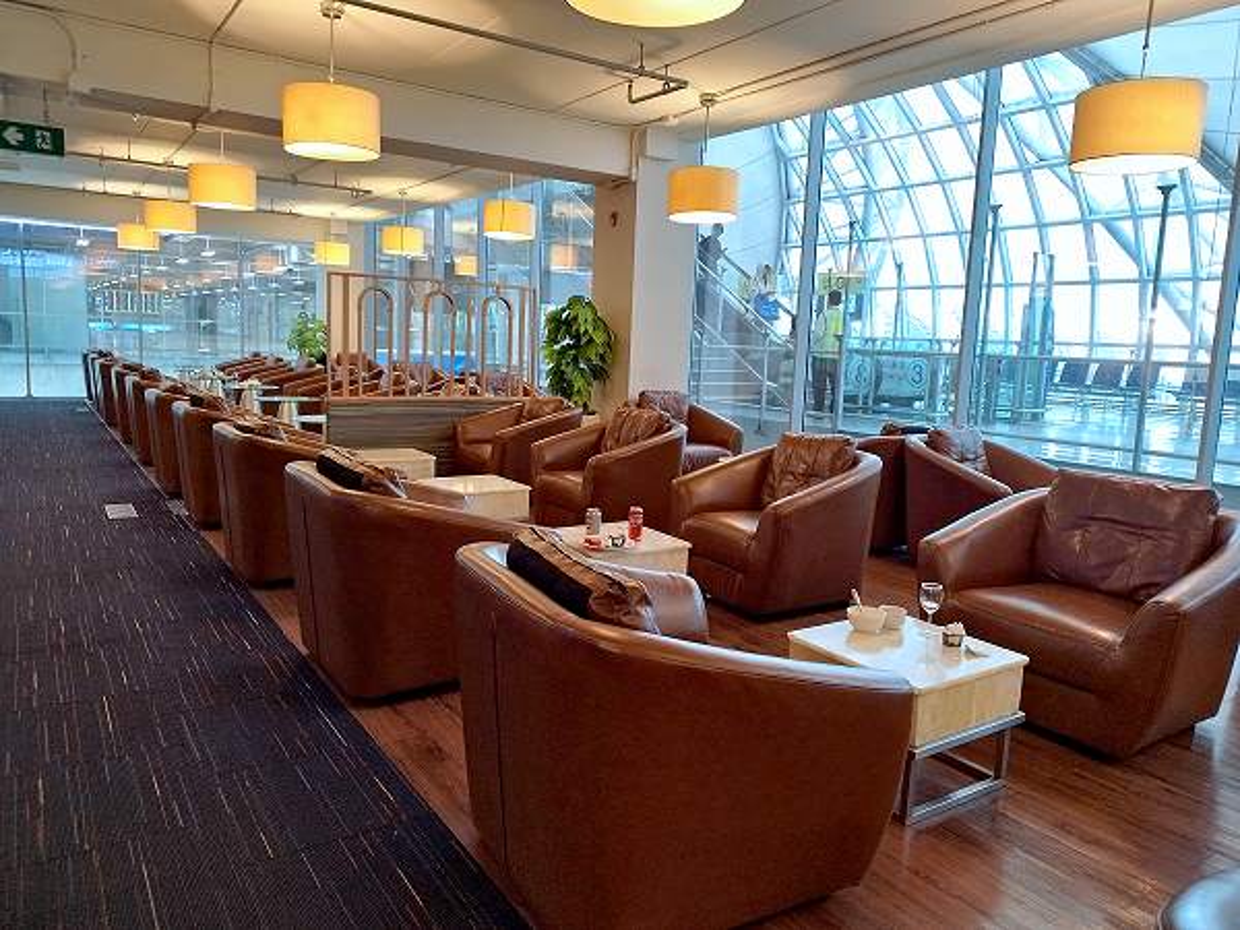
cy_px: 465
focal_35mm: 24
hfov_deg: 71.6
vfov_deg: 56.8
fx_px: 860
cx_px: 620
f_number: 1.89
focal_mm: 5.89
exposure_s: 1/33.3
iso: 280
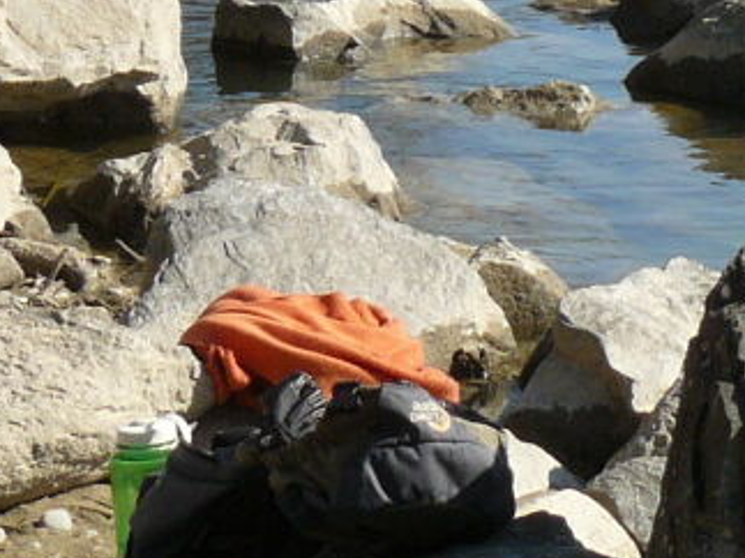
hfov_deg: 10.3
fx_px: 4131
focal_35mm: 192
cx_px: 429
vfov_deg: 7.6
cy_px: -212
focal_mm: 7.1
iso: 100
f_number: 5.6
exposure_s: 1/320
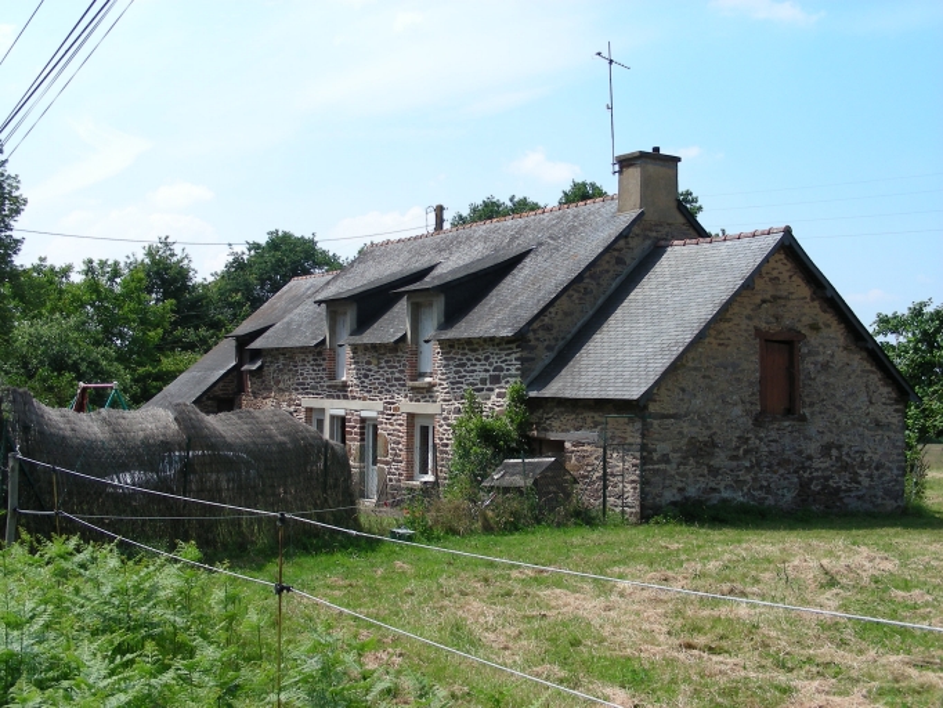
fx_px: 1199
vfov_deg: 32.9
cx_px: 472
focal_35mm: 44
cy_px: 354
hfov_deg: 42.9
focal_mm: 7.4
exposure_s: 1/422
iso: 50
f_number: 4
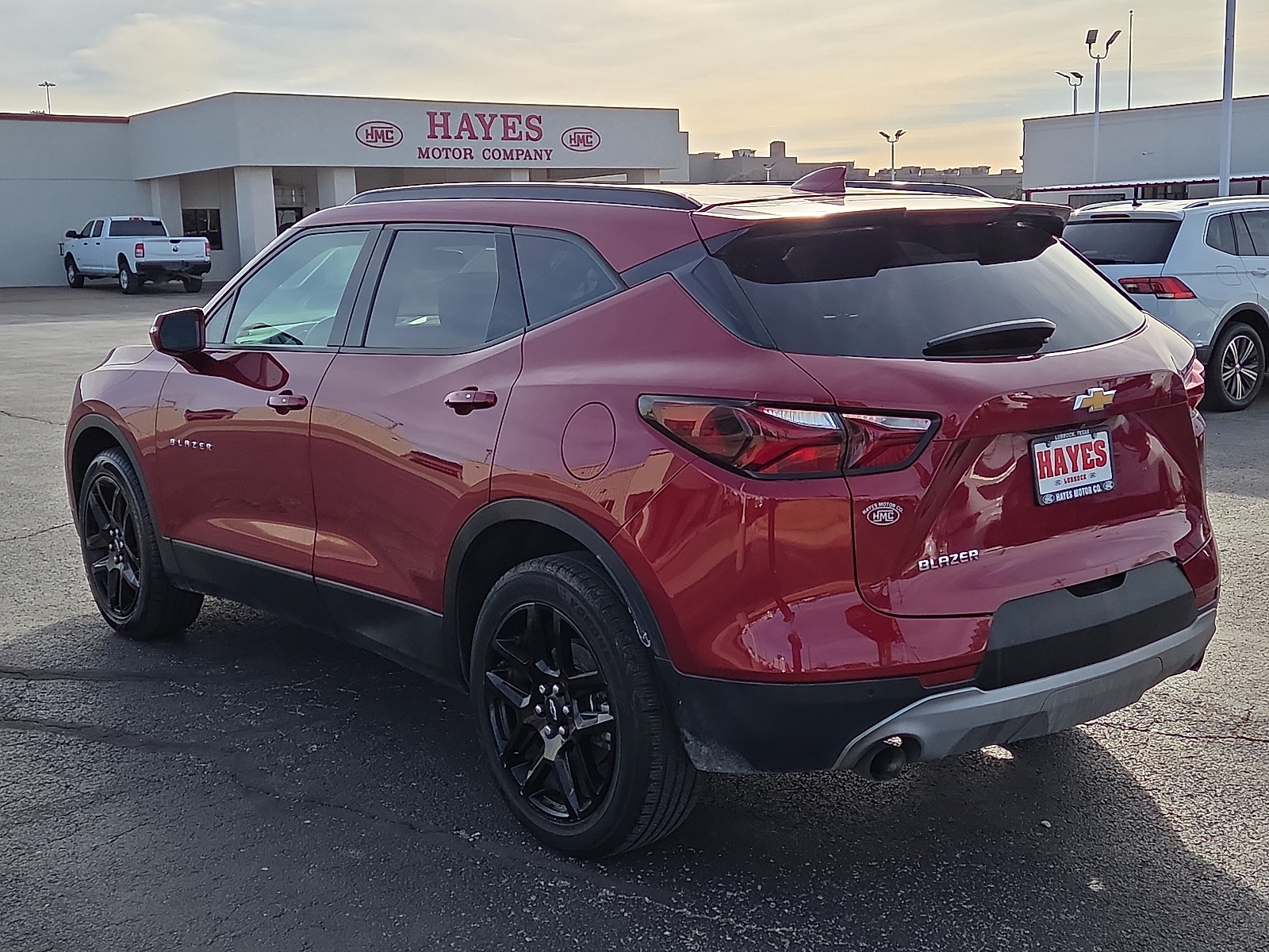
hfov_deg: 44.8
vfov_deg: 34.3
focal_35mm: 42
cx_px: 634
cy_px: 476
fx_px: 1540
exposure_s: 1/3333
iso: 25
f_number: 1.8
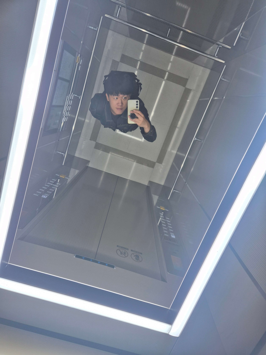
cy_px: 178
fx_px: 236
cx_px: 133
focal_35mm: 23
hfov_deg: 58.9
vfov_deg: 73.9
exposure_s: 1/180
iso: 64
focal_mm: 5.4
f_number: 1.8
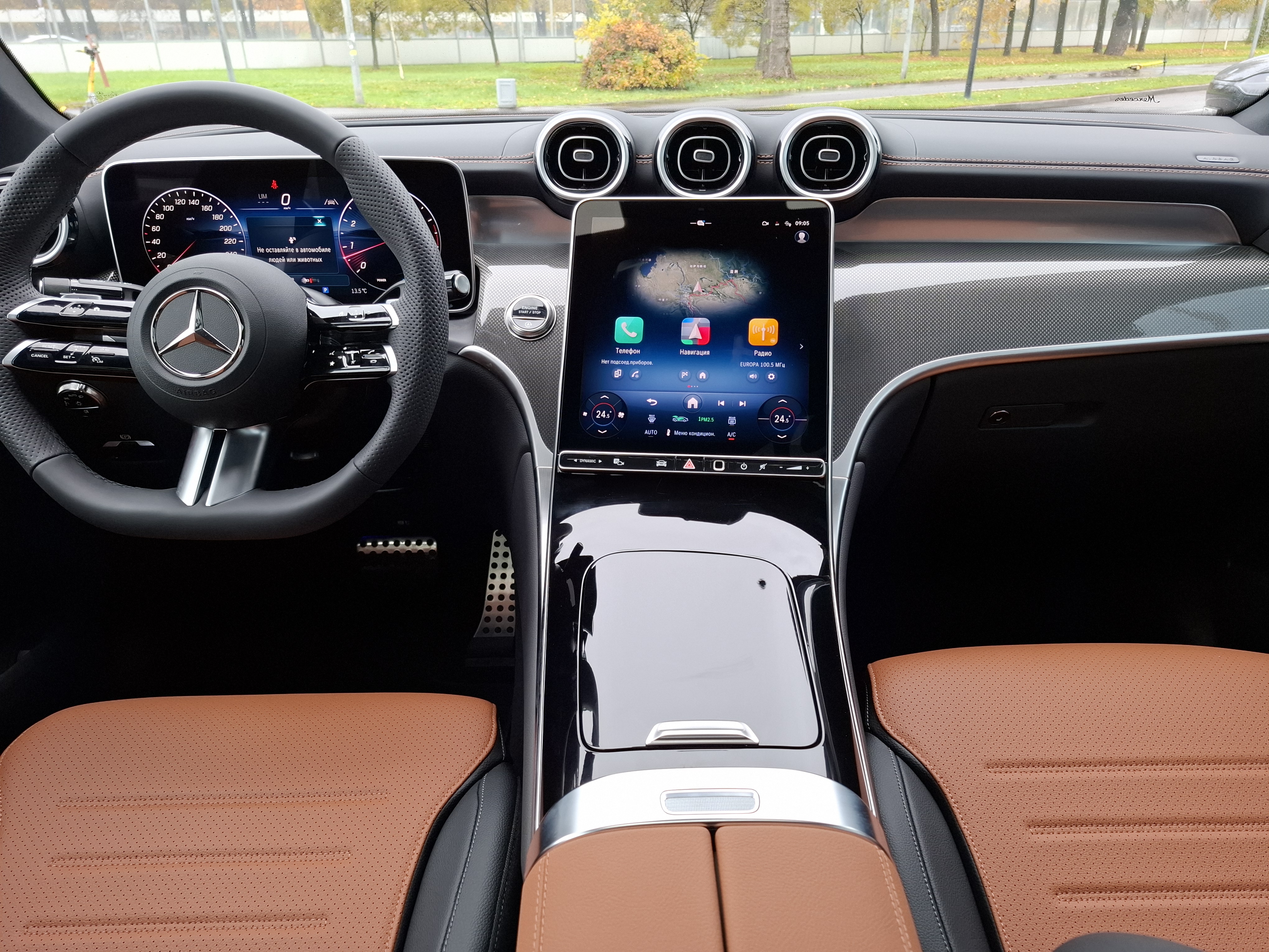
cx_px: 634
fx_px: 843
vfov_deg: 58.9
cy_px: 476
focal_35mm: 23
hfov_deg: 73.9
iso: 80
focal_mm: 5.54
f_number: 1.8
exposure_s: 1/100
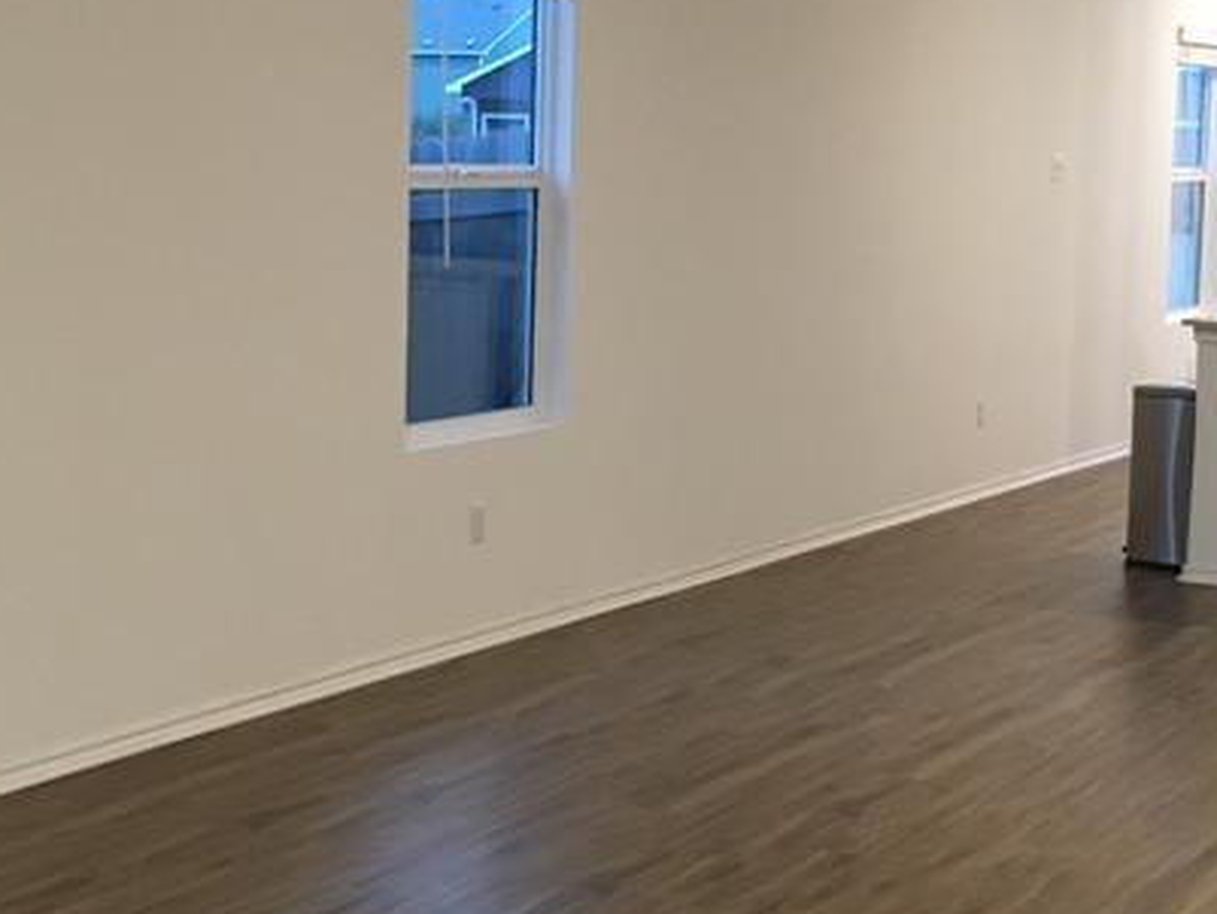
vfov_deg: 19.9
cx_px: 637
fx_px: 2602
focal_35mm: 74
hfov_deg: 26.3
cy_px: 416
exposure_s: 1/30
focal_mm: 4.15
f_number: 2.2
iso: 250
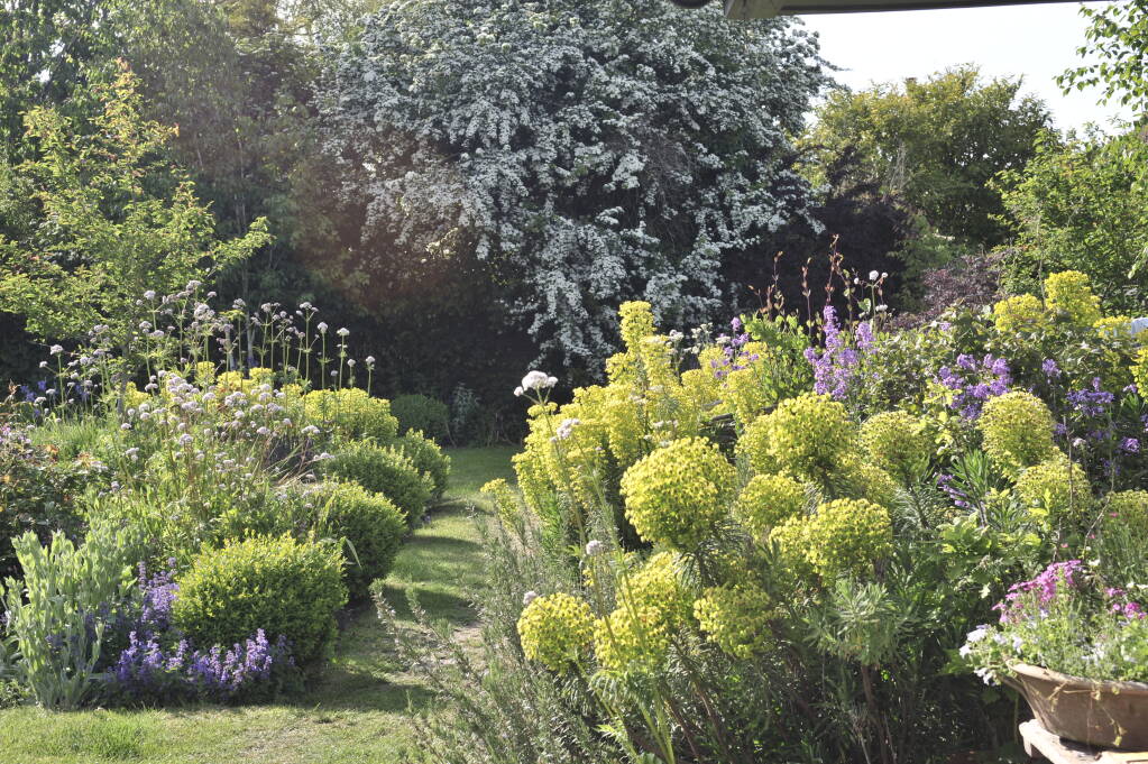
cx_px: 574
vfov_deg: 23.4
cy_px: 382
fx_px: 1849
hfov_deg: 34.5
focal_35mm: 58
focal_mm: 58
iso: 400
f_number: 10
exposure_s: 1/250
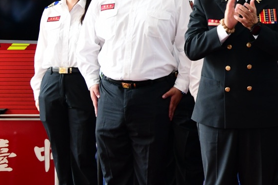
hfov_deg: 13.5
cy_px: 65
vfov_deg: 9.6
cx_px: 440
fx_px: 1096
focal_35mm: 142
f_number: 5.6
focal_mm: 40
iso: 1000
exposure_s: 1/100
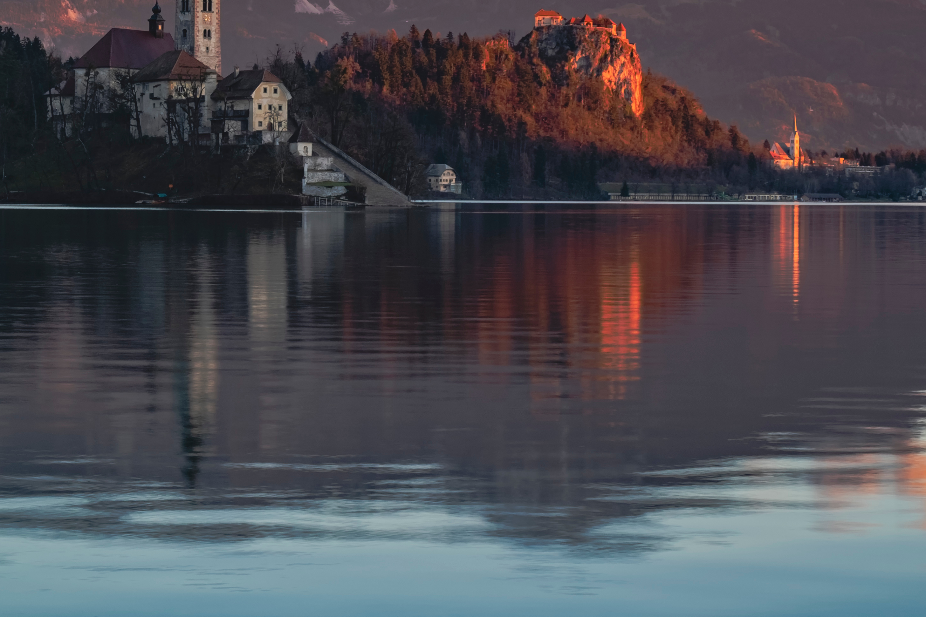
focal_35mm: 79
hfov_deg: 25.6
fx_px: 2032
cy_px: 152
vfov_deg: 17.2
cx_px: 550
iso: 200
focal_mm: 31.5
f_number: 10
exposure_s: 1/2
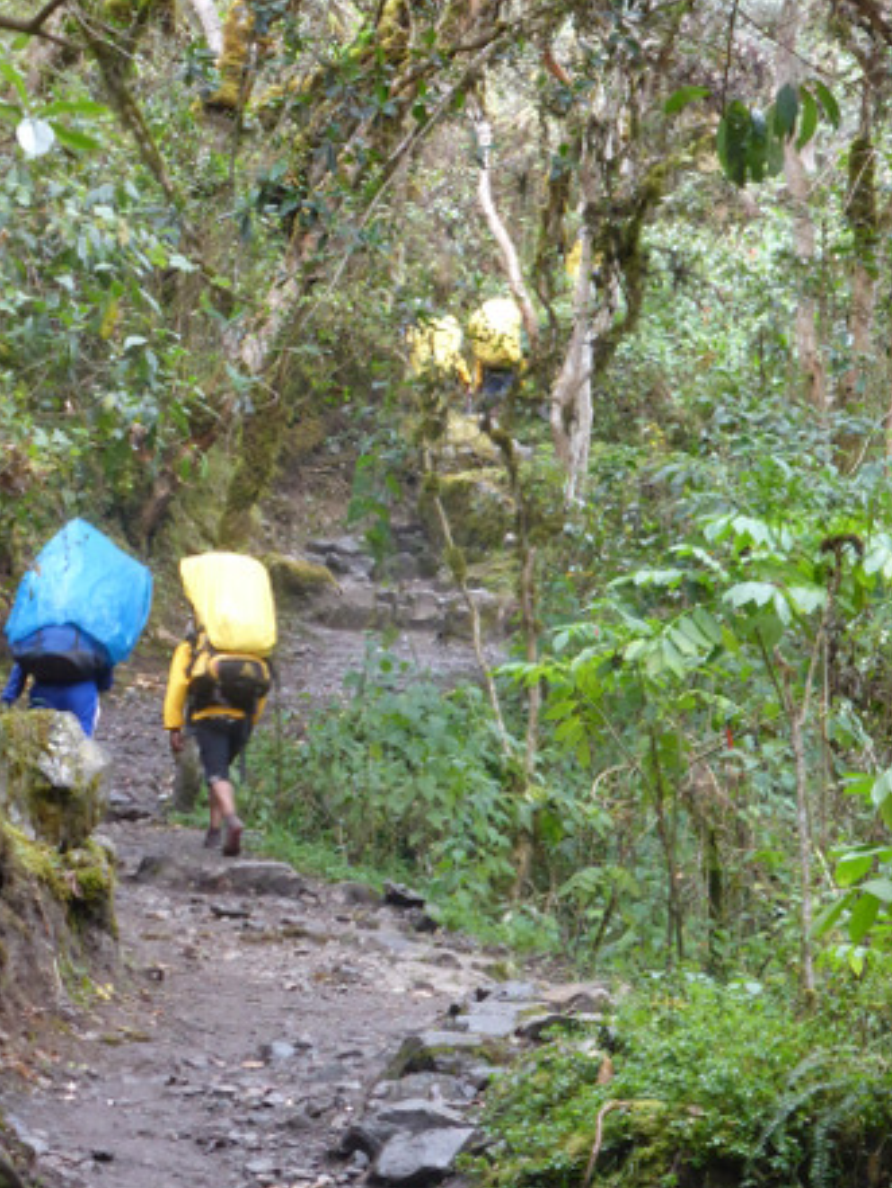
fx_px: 4533
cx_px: 393
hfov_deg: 11.2
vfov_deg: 14.9
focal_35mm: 132
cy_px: 461
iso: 400
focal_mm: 16.1
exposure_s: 1/20
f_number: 5.2
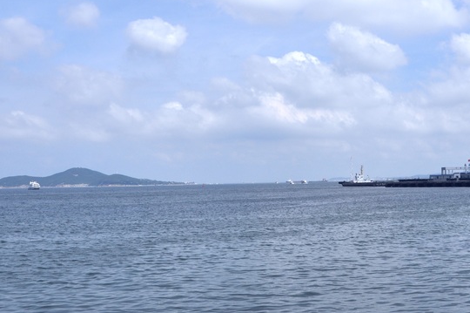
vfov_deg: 29.8
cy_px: 137
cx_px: 322
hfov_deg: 42.9
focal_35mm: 45
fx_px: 587
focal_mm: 18
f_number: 11
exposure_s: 1/640
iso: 200
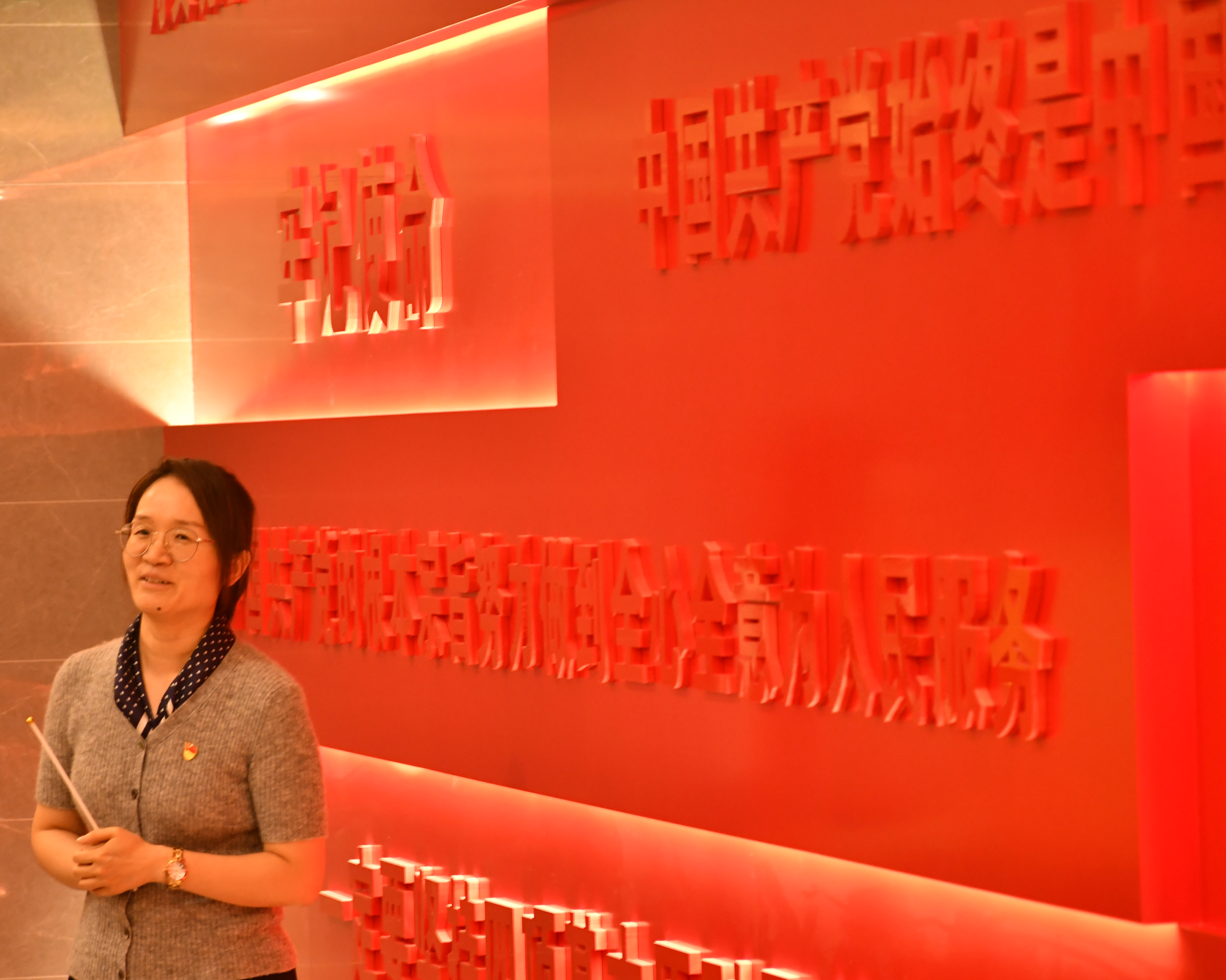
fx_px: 6422
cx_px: 583
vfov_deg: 8.7
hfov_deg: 10.9
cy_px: 490
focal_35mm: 177
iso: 1600
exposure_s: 1/25
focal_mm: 105
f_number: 5.6
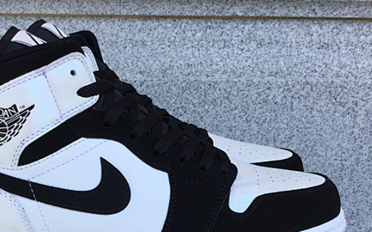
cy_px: 223
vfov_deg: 23.1
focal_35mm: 54
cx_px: 133
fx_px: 547
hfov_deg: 37.2
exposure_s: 1/522
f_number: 2.4
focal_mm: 3.3
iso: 25
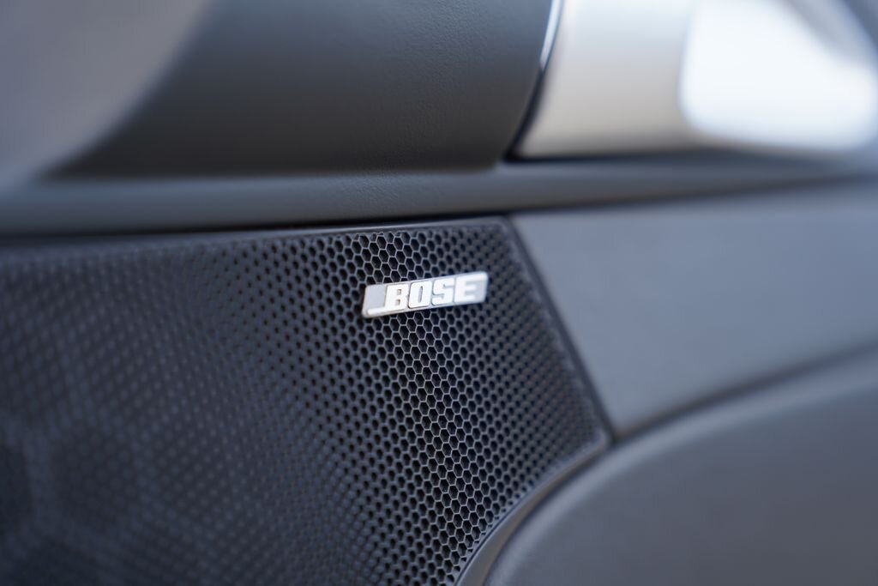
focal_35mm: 65
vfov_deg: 20.9
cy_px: 293
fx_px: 1585
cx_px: 439
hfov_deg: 31.0
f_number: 3.2
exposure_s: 1/100
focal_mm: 65
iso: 100
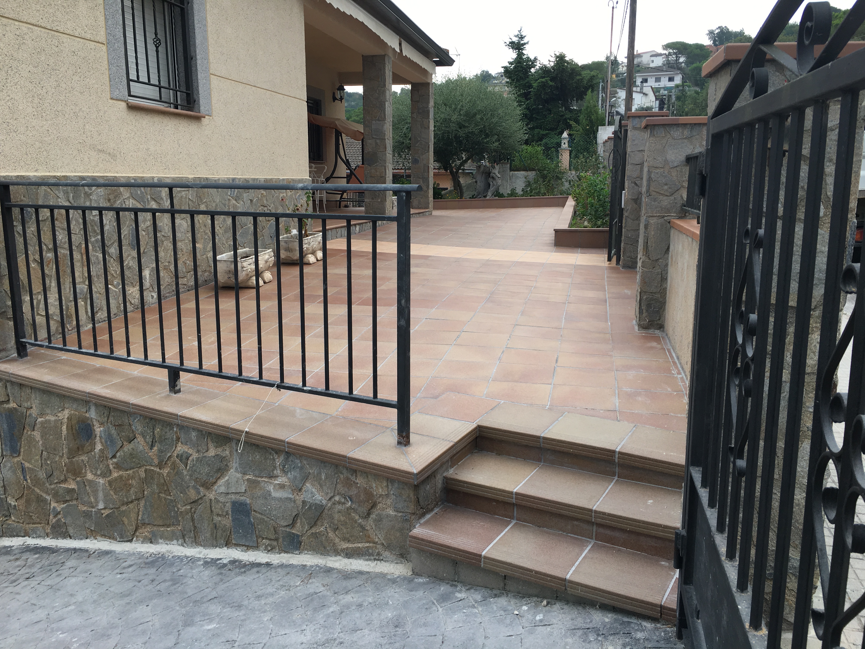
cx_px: 432
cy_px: 324
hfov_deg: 61.7
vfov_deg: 48.2
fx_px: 725
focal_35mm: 29
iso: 25
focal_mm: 4.15
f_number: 2.2
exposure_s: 1/311
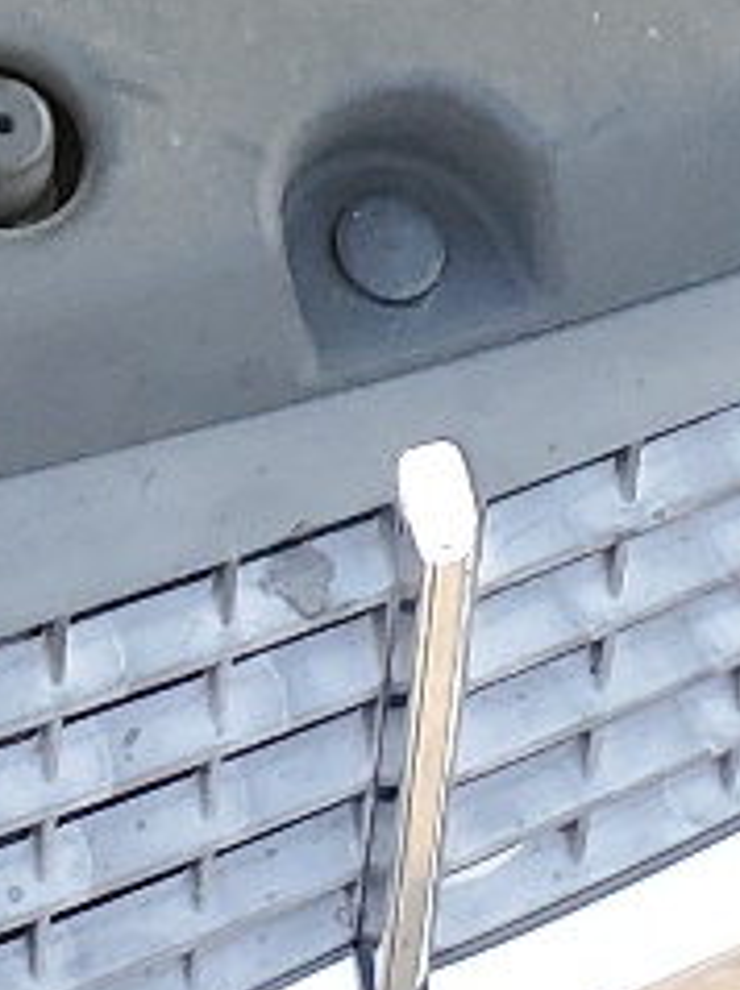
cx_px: -1019
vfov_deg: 10.1
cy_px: -1285
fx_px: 4997
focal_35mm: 175
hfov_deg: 7.9
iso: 50
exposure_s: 1/192
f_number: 1.5
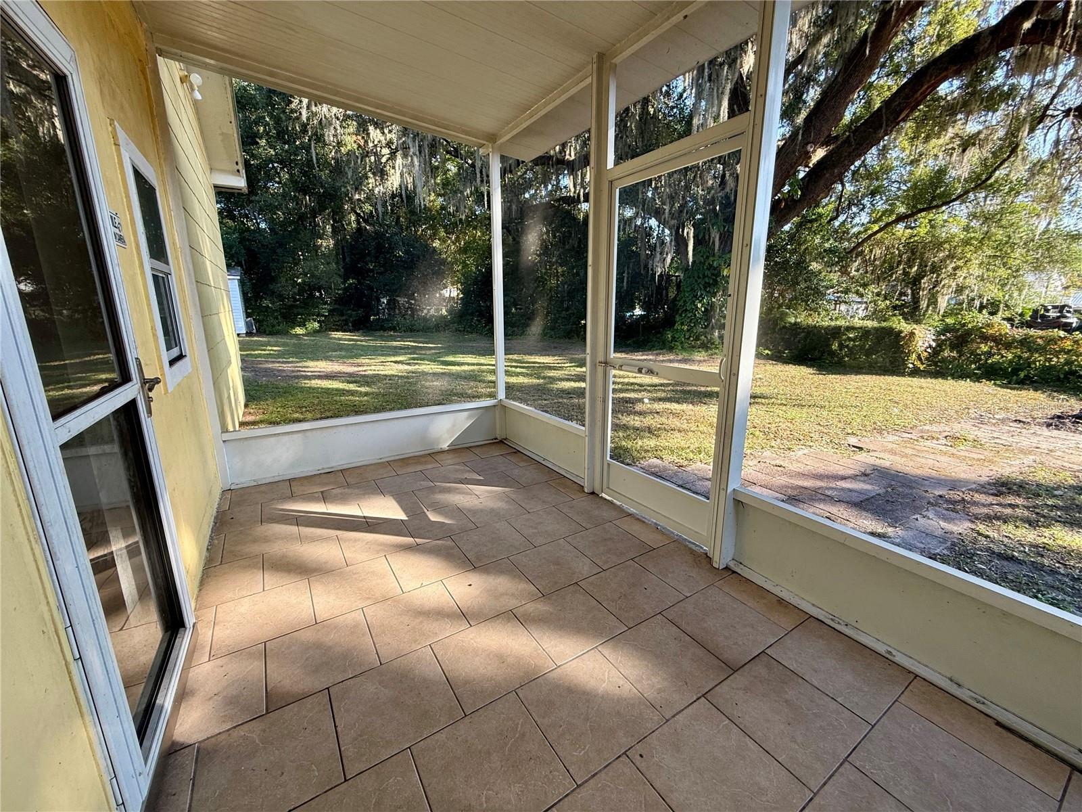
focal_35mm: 14
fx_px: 438
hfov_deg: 102.1
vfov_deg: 85.7
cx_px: 541
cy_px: 406
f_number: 2.2
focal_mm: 2.22
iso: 50
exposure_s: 1/127
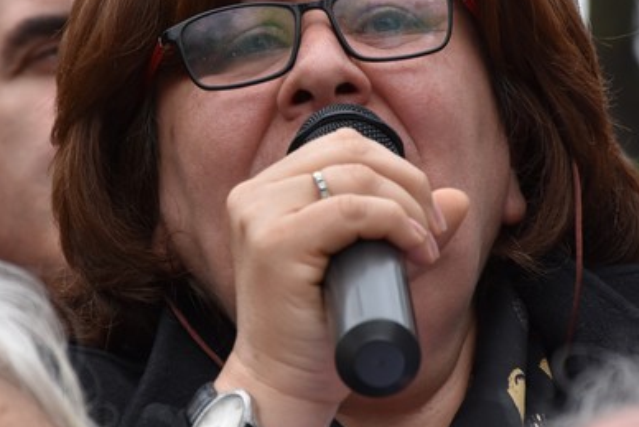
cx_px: 308
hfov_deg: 5.7
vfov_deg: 3.8
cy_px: 123
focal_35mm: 363
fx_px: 6445
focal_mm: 140
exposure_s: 1/800
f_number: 7.1
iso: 800
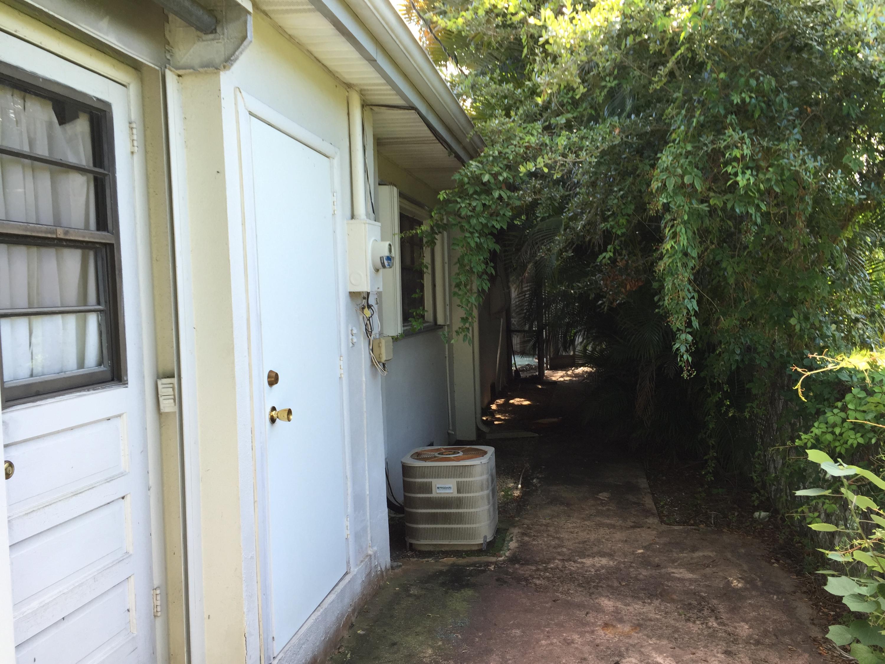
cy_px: 332
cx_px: 442
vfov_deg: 48.2
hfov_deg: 61.7
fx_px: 741
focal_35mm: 29
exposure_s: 1/121
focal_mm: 4.15
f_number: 2.2
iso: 32
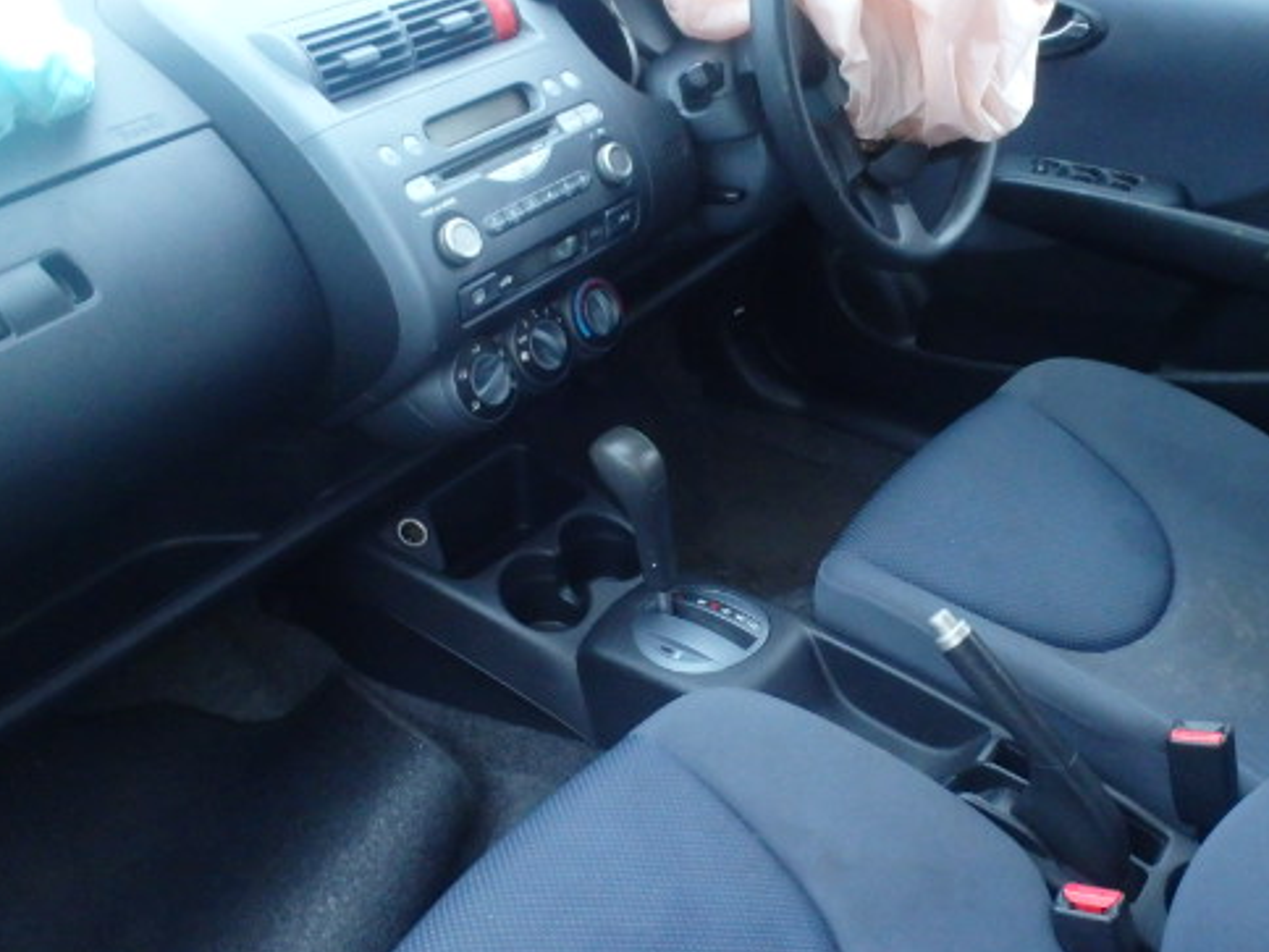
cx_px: 766
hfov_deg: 49.8
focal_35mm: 37
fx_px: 1356
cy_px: 585
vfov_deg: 38.5
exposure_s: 1/8
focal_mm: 5
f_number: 3.9
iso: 1250
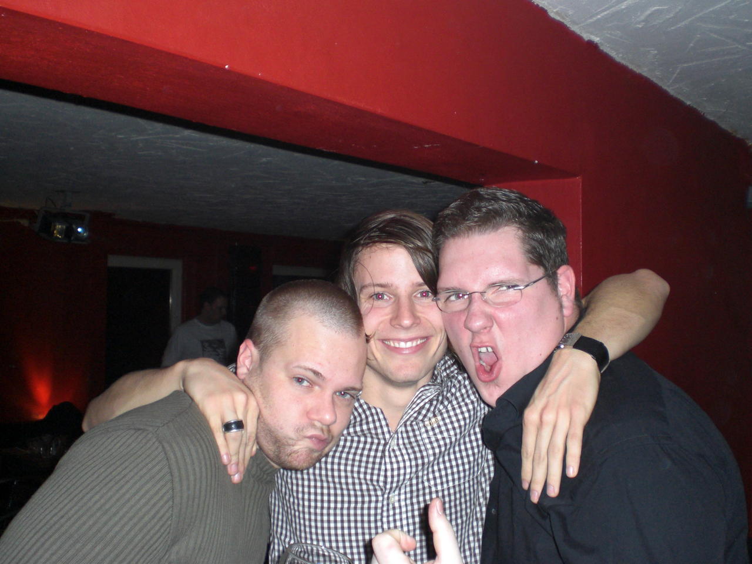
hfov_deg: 49.0
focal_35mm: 38
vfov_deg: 37.7
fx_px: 826
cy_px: 282
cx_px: 376
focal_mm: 6.3
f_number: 3.1
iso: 200
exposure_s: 1/60
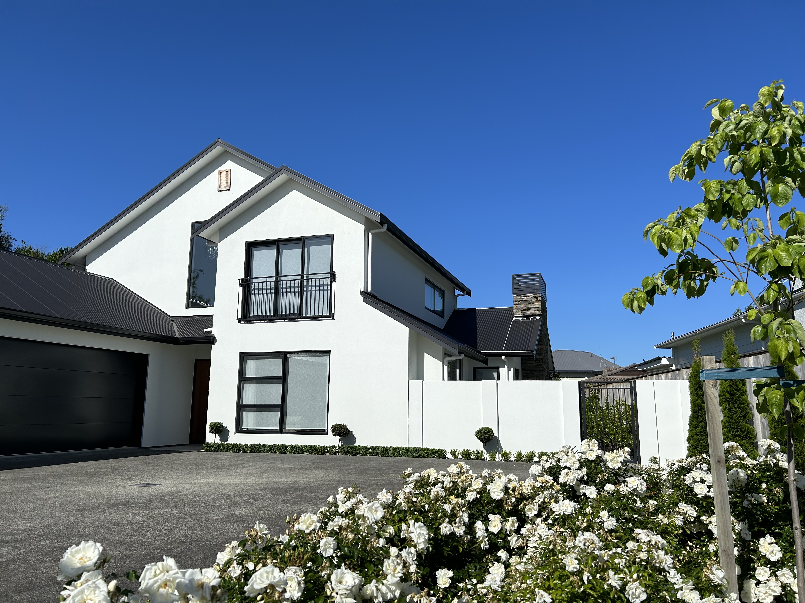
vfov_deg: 53.1
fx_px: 605
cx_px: 402
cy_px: 302
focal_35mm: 26
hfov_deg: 67.3
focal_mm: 5.7
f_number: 1.5
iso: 50
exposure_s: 1/9434
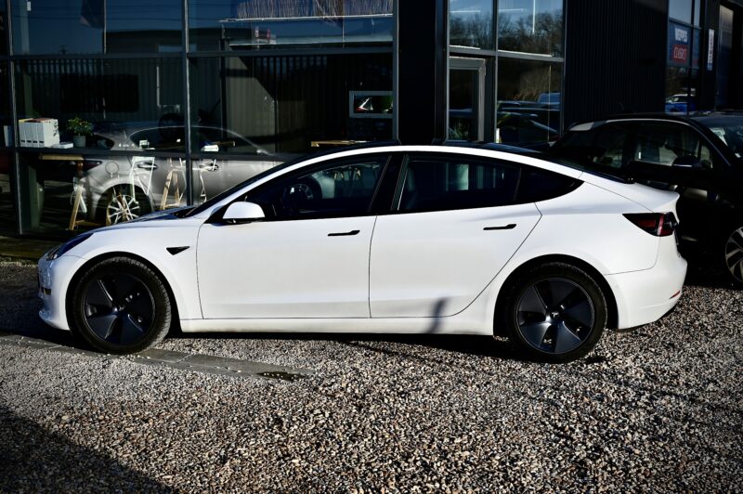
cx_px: 372
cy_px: 247
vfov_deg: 28.6
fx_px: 969
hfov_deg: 41.9
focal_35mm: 47
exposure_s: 1/400
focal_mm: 47
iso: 100
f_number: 7.1
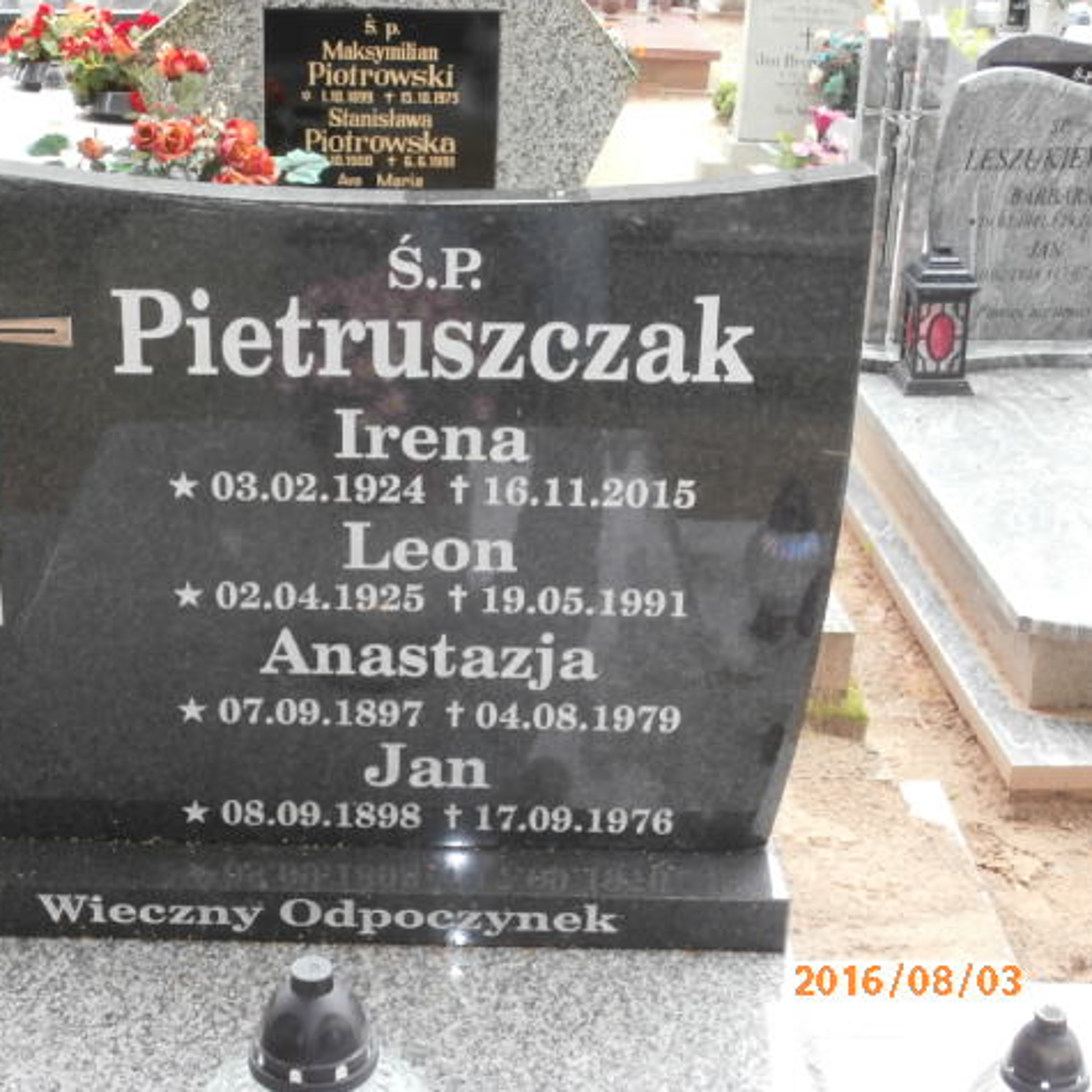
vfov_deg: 30.6
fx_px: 1999
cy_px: 543
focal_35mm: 56
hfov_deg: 30.4
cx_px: 389
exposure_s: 1/40
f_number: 4.2
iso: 200
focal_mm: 8.29
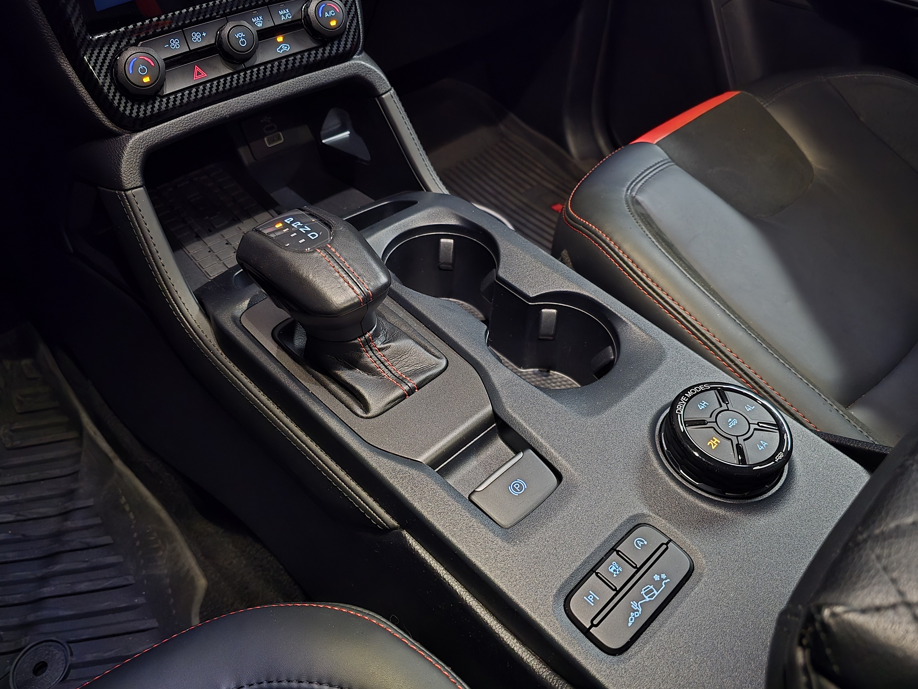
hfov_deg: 73.9
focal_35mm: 23
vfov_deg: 58.9
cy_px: 344
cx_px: 459
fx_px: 610
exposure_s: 1/20
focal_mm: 6.3
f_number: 1.7
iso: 2500
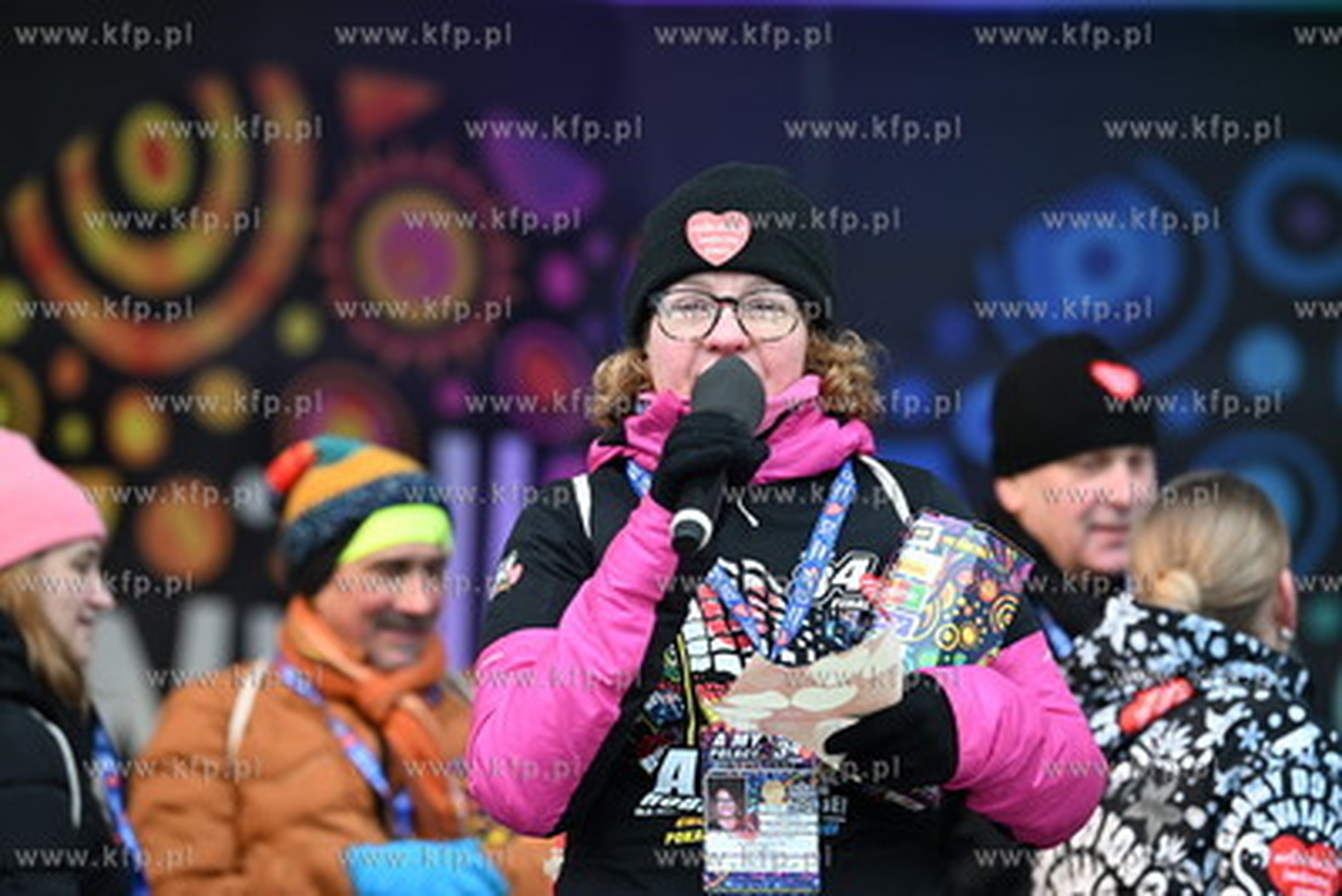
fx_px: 5780
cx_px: 671
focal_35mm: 155
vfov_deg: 8.9
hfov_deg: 13.2
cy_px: 448
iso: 400
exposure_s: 1/250
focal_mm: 155
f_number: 4
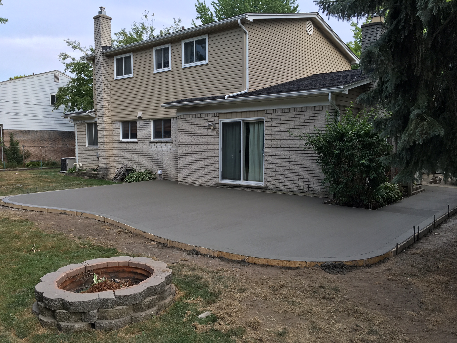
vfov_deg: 48.2
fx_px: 383
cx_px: 228
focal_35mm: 29
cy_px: 172
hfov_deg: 61.7
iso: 25
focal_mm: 4.15
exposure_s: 1/346
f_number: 2.2
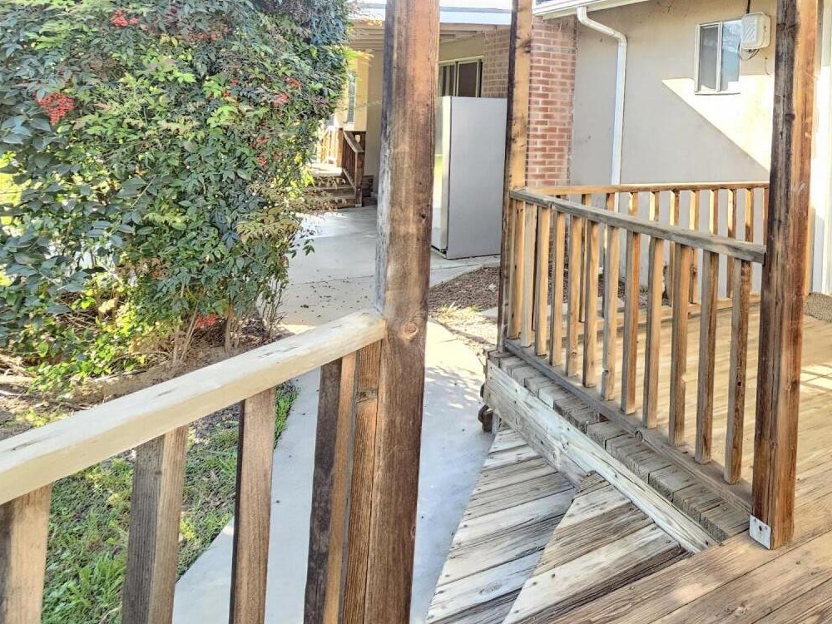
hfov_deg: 60.1
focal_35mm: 26
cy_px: 112
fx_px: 625
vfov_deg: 49.5
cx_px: 701
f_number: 2.2
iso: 100
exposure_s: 1/60
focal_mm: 2.2
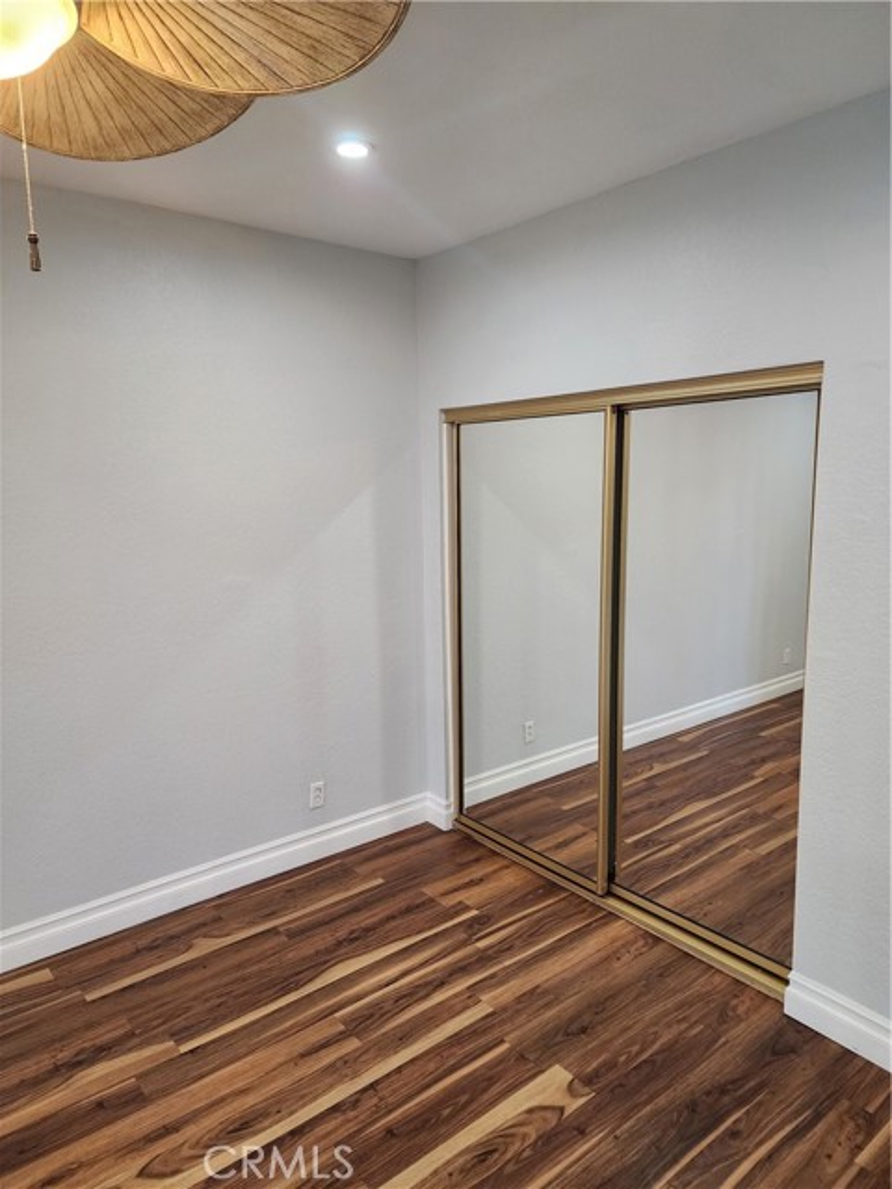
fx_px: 790
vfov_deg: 73.9
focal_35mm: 23
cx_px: 446
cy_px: 594
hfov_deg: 58.9
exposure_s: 1/120
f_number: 1.8
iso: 400
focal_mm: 6.4
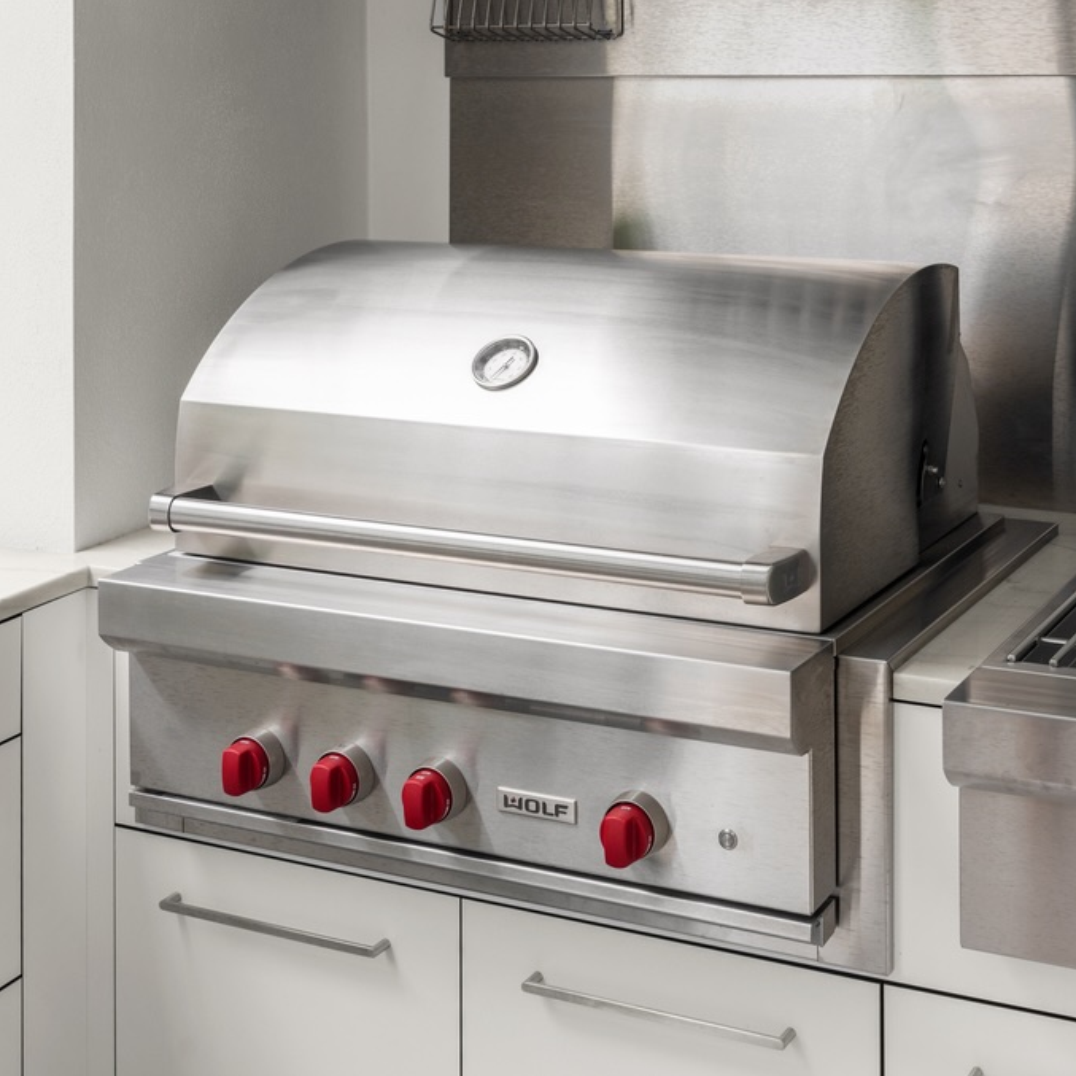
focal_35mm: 54
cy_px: 537
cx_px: 722
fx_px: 1899
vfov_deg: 31.6
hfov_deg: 31.4
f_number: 6.3
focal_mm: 42
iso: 250
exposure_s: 1/125
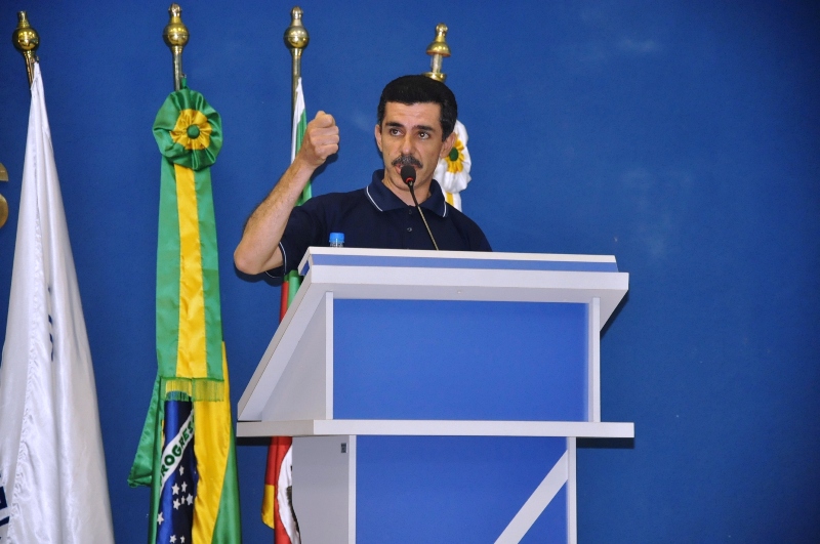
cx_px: 410
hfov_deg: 13.1
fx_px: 3582
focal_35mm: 158
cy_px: 272
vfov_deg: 8.7
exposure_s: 1/60
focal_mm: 105
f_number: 5.6
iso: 1000
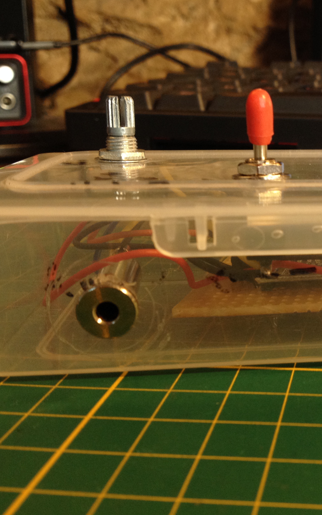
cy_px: 256
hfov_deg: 24.7
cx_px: 320
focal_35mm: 50
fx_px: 702
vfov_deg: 40.3
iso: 80
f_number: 2.4
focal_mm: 4.28
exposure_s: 1/20
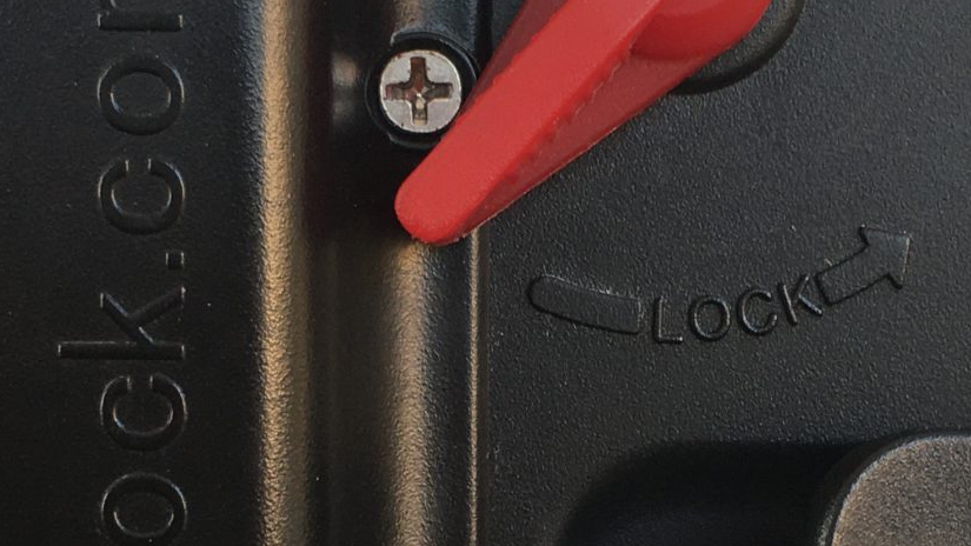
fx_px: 2523
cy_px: 539
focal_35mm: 98
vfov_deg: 12.2
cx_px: 617
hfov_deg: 21.7
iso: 32
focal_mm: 4.15
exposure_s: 1/50
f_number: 2.2
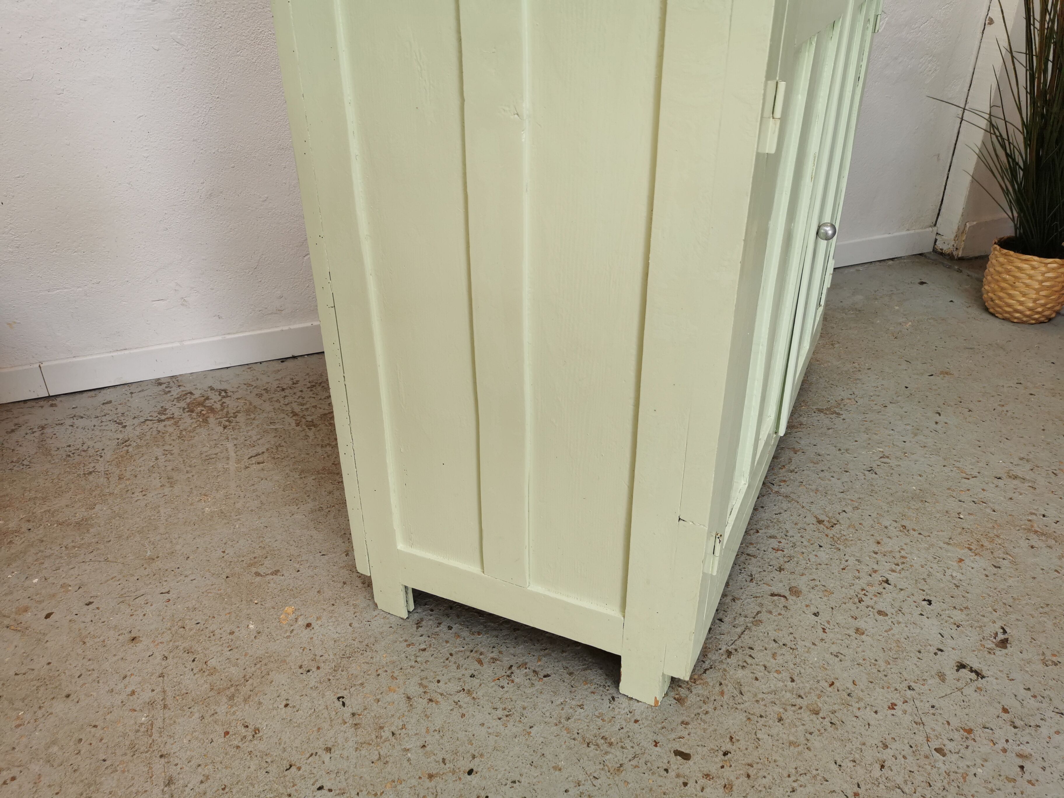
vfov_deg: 51.4
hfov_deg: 65.3
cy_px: 399
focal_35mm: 27
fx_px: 830
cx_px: 532
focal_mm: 5.58
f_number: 1.8
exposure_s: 1/100
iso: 100
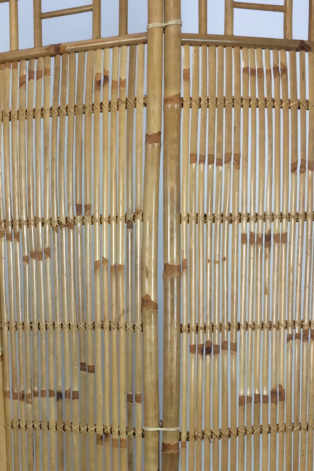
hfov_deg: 22.7
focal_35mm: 59
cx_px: 73
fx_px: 772
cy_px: 371
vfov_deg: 33.1
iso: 50
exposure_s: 1/33
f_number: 2.2
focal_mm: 4.15
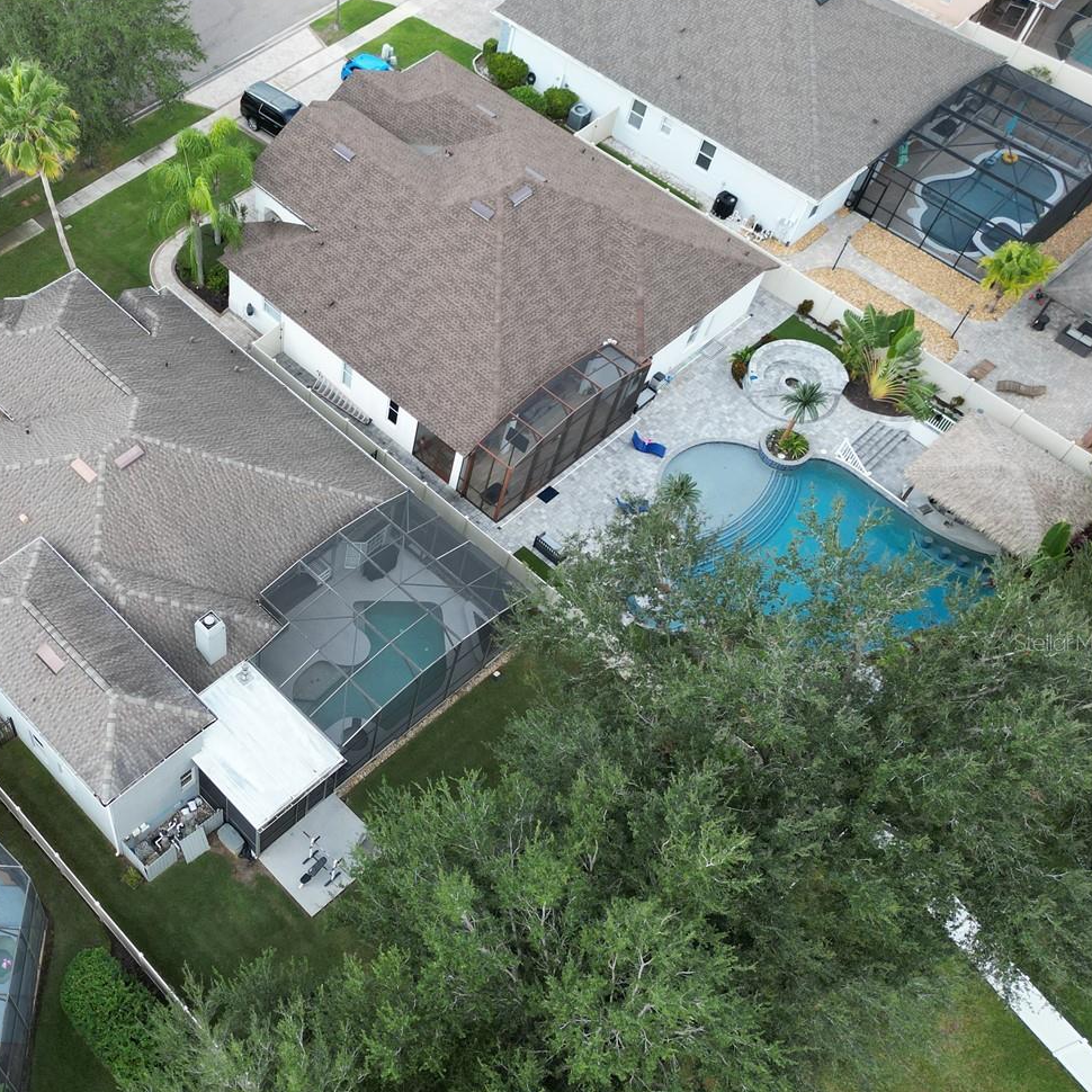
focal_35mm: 35
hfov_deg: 44.9
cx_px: 220
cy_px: 642
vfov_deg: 47.0
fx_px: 1249
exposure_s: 1/640
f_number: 1.7
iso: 130
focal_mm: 6.72
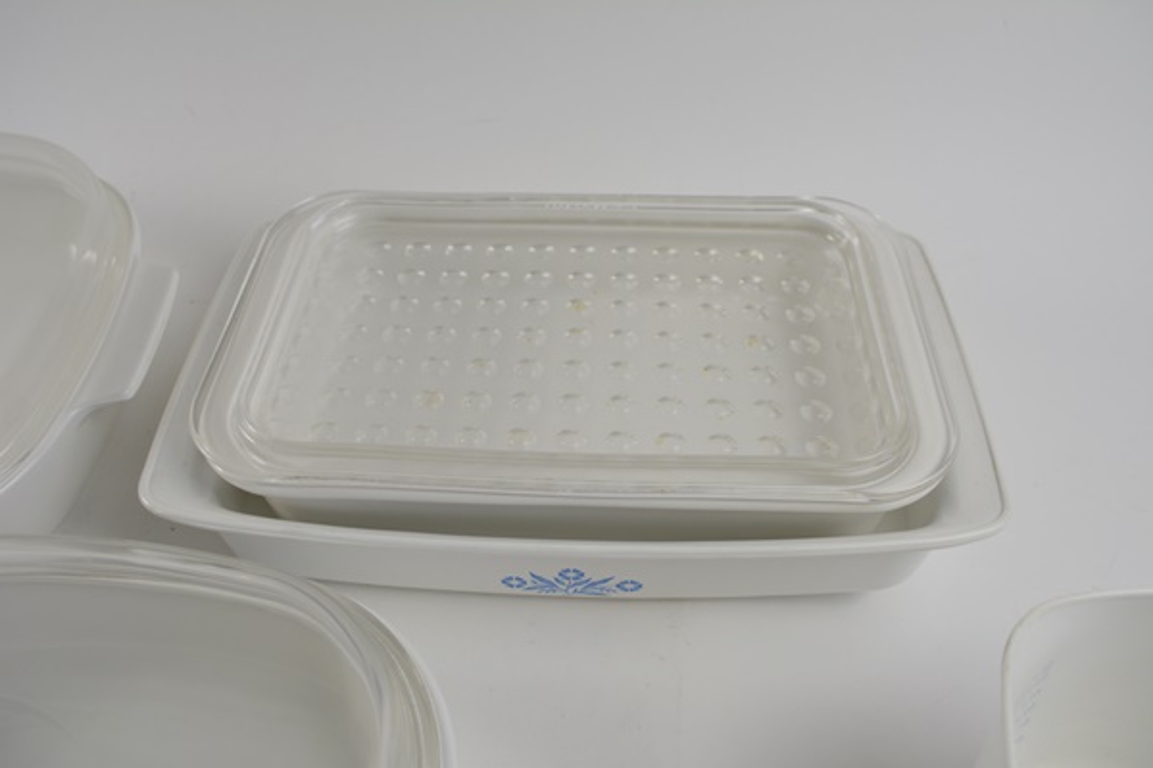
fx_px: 1057
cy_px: 384
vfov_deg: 40.0
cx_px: 576
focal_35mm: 33
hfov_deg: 57.2
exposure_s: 1/160
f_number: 6.3
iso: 200
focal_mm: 22
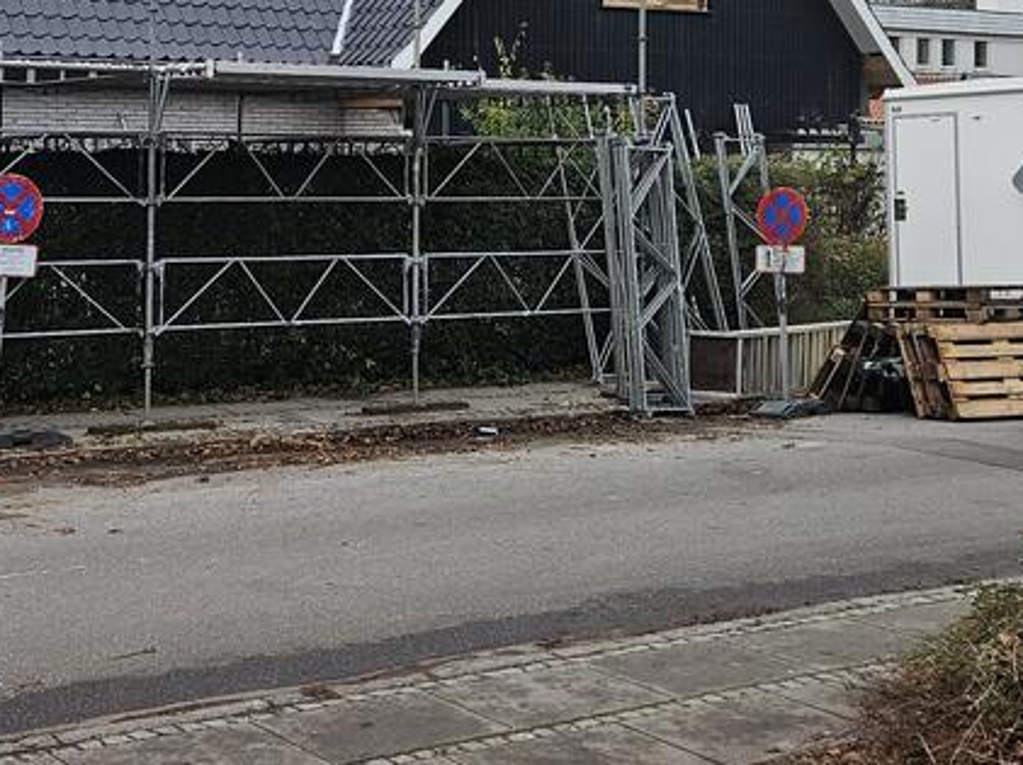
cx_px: 318
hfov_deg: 30.5
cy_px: 148
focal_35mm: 63
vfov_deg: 22.9
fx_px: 1860
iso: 40
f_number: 1.8
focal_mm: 5.4
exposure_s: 1/180
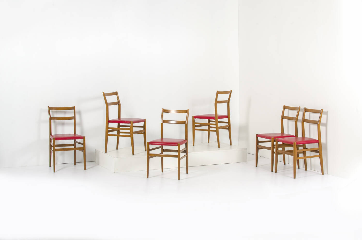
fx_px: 527
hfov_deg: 37.9
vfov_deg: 25.6
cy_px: 120
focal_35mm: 52
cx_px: 181
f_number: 16
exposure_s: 1/200
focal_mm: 35
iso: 100
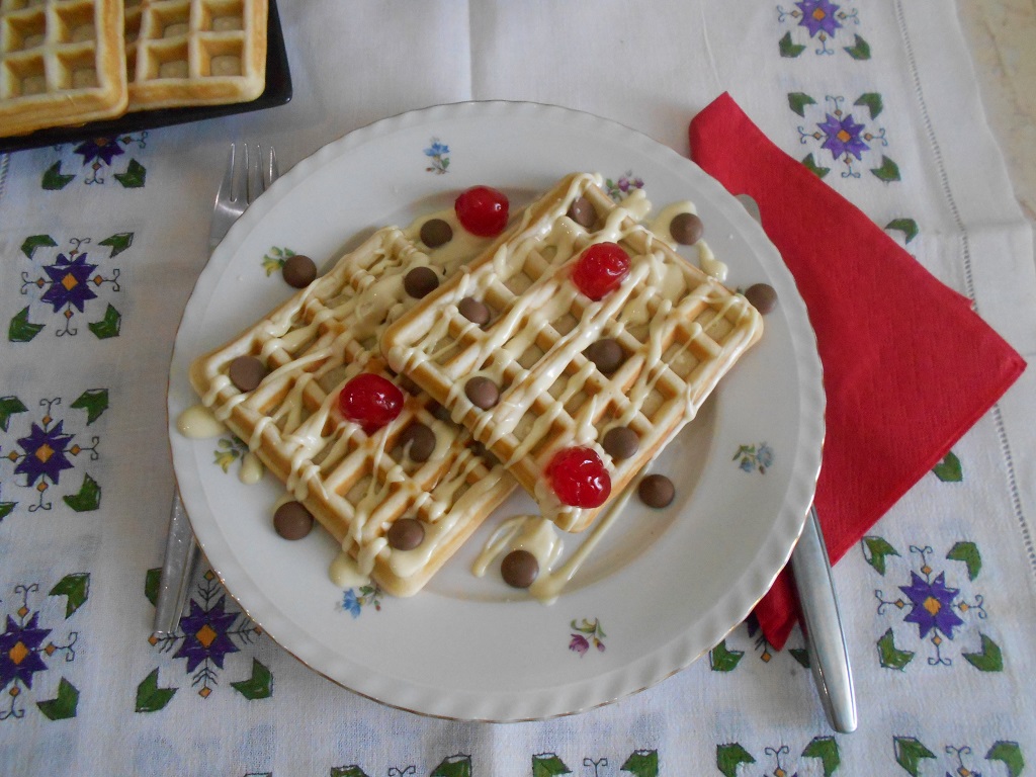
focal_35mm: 26
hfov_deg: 67.3
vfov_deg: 53.1
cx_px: 518
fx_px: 778
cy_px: 388
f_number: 3.2
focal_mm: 4.6
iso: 800
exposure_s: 1/100
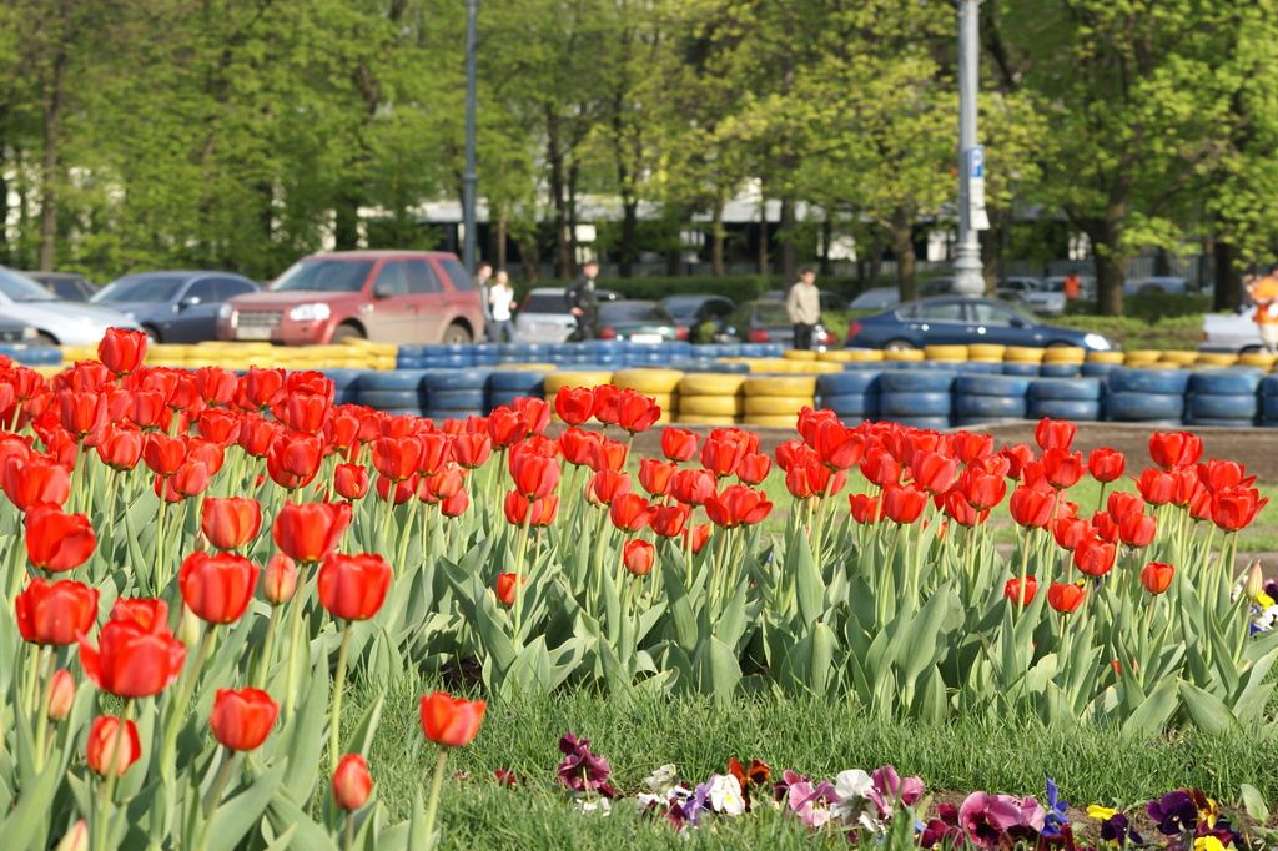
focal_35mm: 112
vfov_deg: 12.2
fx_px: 3992
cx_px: 639
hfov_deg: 18.2
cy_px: 426
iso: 100
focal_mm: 75
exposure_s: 1/125
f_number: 10
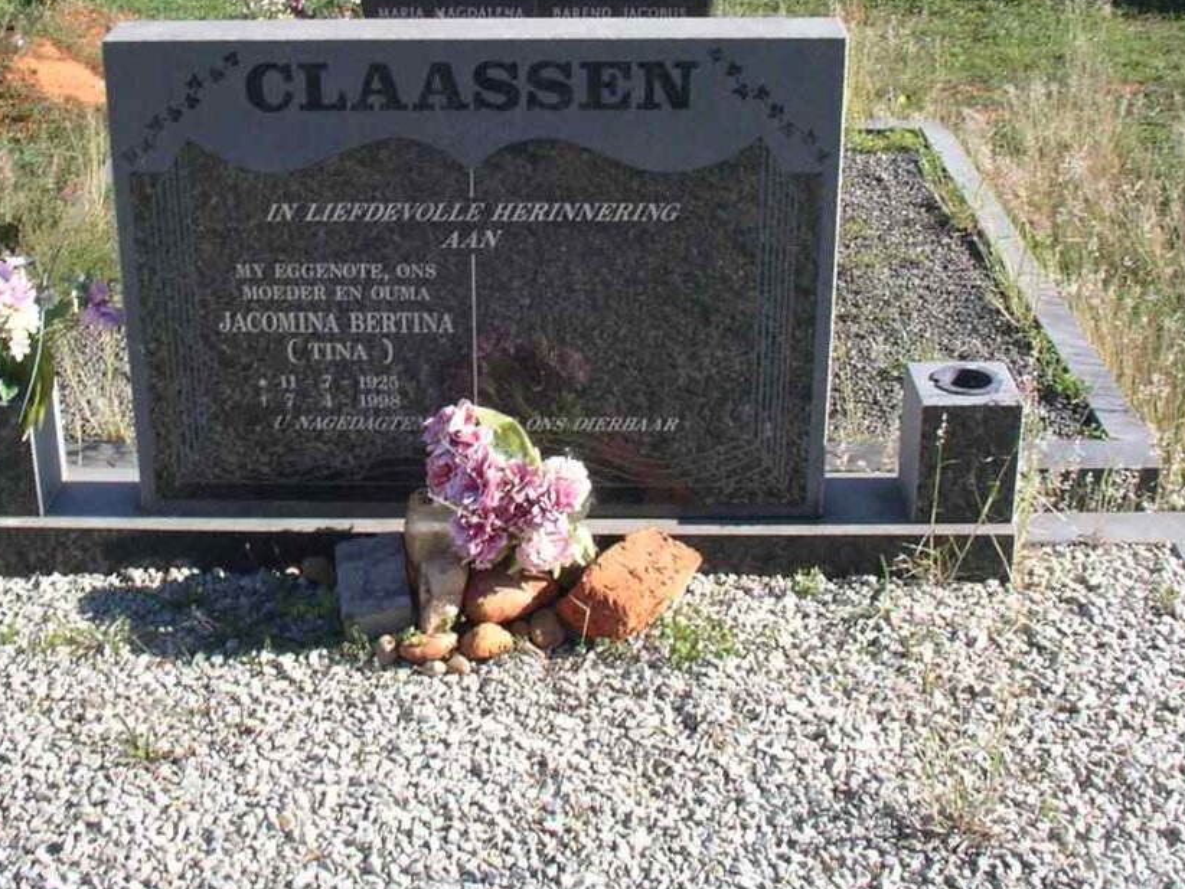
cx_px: 453
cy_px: 287
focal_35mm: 54
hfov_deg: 35.4
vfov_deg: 26.9
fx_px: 1849
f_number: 6.9
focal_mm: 5.7
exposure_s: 1/80
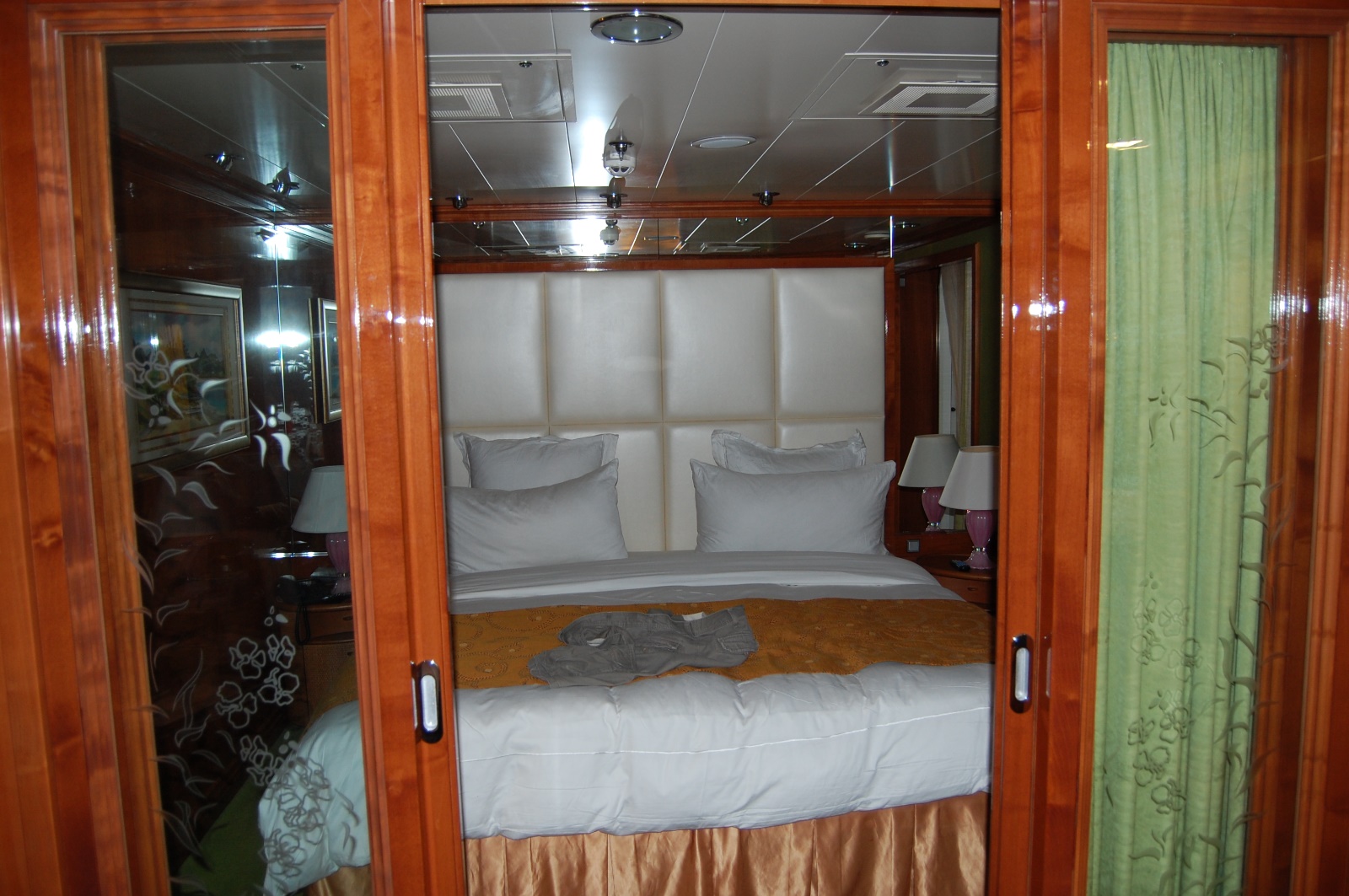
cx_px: 674
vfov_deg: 47.8
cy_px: 448
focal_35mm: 27
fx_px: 1011
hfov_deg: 67.4
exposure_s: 1/60
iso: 400
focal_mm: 18
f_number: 3.5
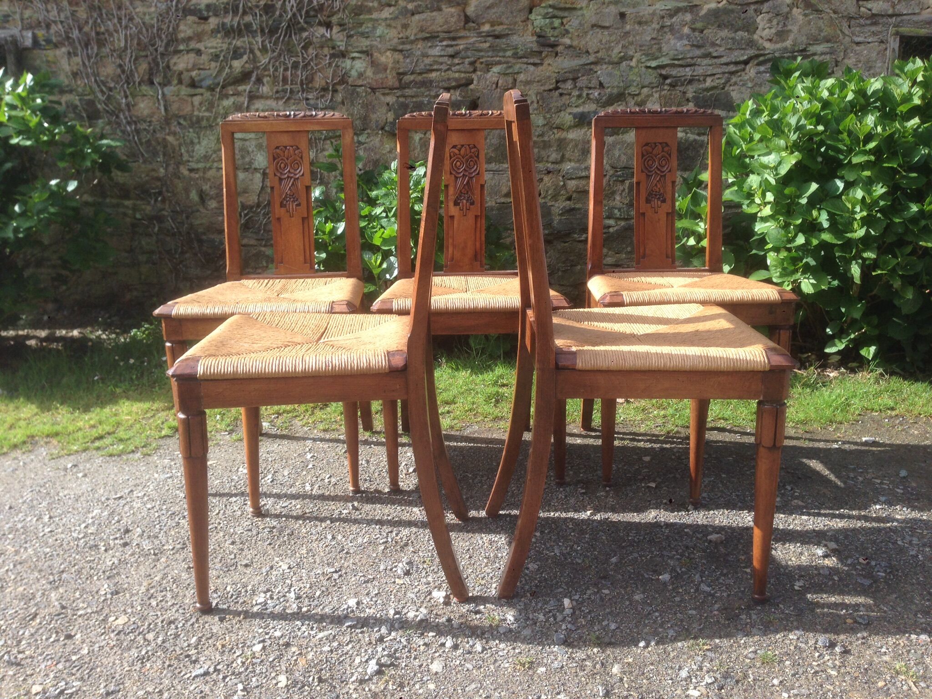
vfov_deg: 42.9
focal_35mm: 33
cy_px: 350
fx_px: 888
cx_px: 466
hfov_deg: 55.4
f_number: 2.4
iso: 50
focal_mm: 4.12
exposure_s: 1/623
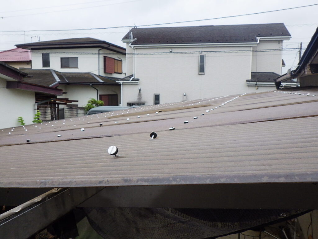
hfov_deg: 63.4
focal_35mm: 28
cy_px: 120
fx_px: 257
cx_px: 159
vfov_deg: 49.7
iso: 250
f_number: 4.2
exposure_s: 1/500
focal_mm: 5
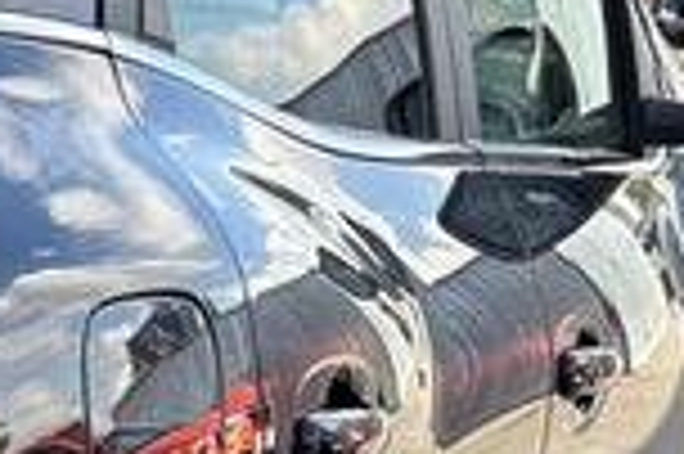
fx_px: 3454
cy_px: 823
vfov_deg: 7.3
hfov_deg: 9.9
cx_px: -958
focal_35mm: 182
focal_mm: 5.96
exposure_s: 1/460
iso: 50
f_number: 1.6
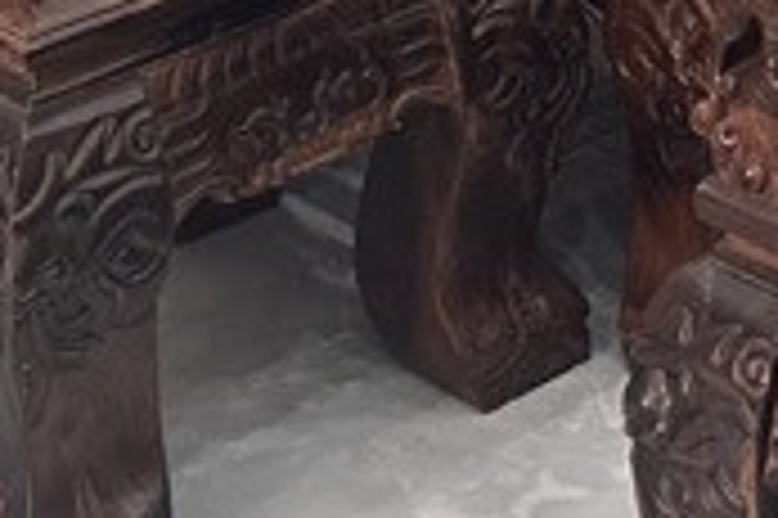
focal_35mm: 148
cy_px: -1117
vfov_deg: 7.8
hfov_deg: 13.4
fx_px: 3195
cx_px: 971
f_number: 1.78
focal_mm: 6.86
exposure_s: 1/50
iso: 200
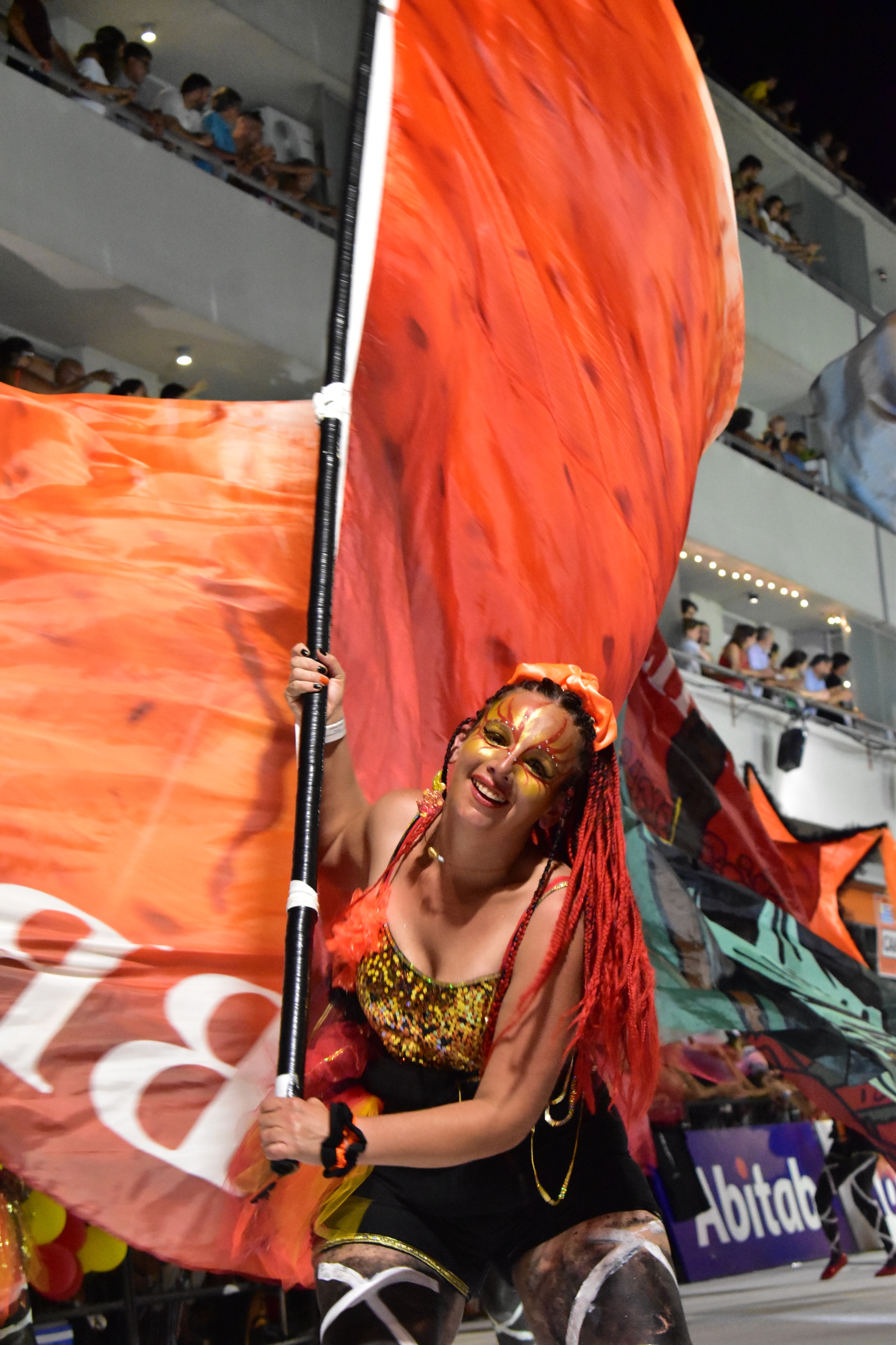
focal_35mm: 82
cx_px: 448
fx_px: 3080
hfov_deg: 16.6
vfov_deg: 24.6
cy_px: 672
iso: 6400
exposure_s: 1/200
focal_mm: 55
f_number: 7.1
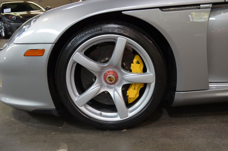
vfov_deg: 31.7
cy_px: 76
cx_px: 114
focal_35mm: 42
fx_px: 265
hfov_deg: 46.5
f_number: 4.5
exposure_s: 1/30
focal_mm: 28
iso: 800
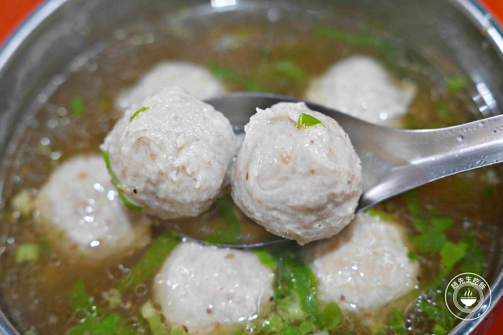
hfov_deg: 27.0
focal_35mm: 75
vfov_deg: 18.2
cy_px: 168
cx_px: 252
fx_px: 1048
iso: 1250
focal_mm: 50
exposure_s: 1/160
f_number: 3.2
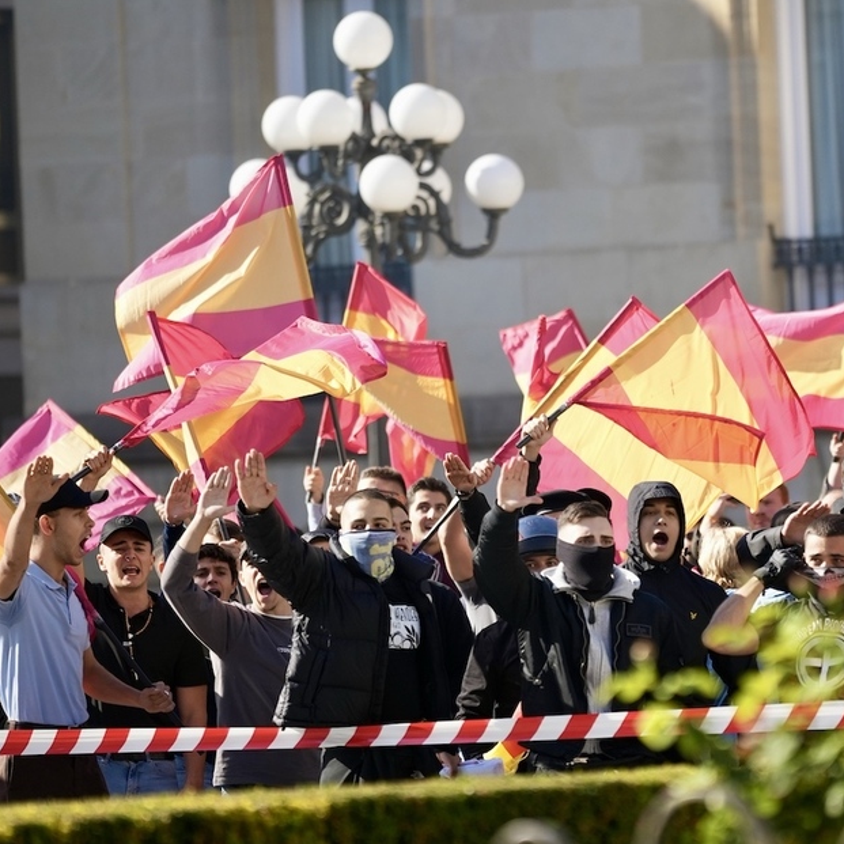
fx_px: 9296
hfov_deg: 5.2
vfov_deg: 5.2
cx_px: 612
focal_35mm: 337
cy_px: 423
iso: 250
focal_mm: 175.5
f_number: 2.8
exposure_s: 1/2500
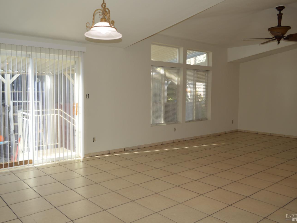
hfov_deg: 59.8
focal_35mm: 30
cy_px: 110
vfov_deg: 46.8
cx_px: 133
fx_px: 257
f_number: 4
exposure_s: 1/125
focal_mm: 18
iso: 250
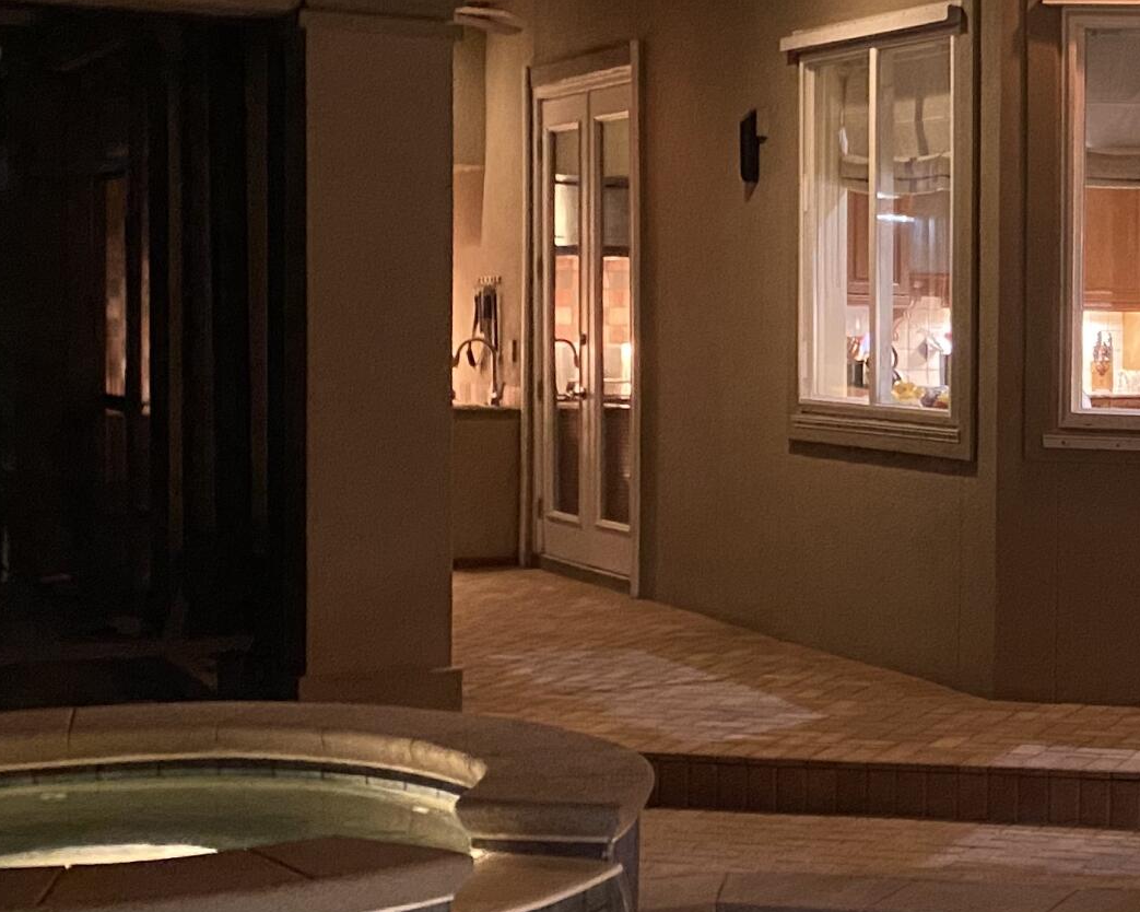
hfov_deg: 23.9
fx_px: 2463
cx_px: 1332
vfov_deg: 21.0
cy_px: 477
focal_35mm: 73
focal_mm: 4.25
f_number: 1.8
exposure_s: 1/30
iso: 800
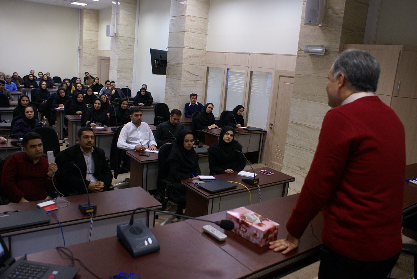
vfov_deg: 46.5
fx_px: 325
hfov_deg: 65.4
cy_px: 142
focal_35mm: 28
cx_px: 207
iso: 400
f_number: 3.5
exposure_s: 1/20
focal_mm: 18
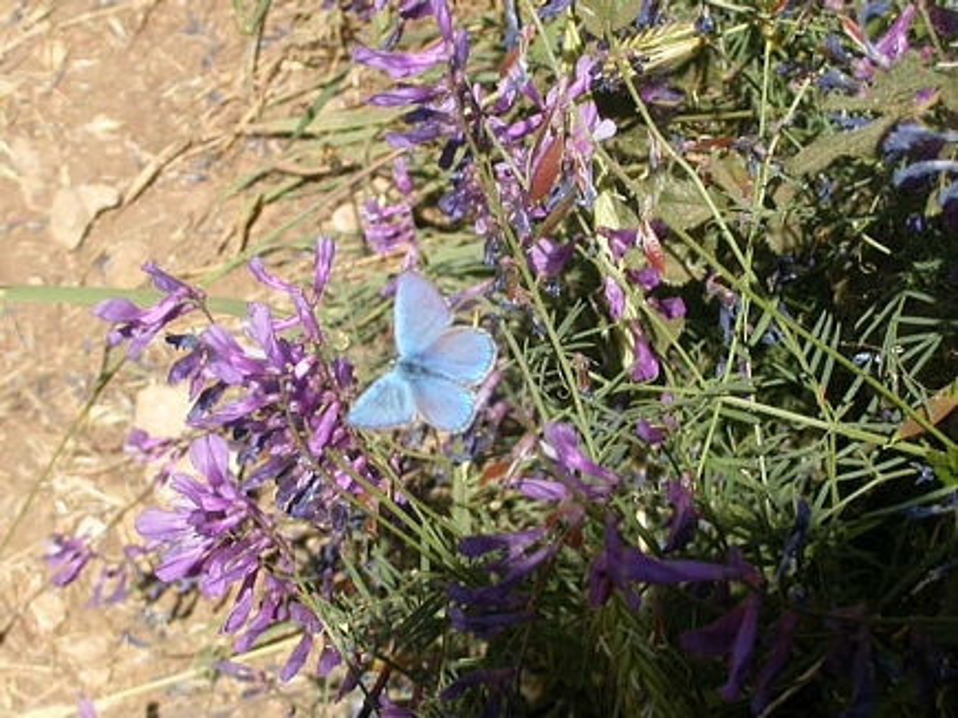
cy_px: 359
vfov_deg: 13.3
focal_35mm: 111
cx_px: 479
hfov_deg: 17.7
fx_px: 3071
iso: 100
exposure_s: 1/428
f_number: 4.8
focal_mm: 16.8
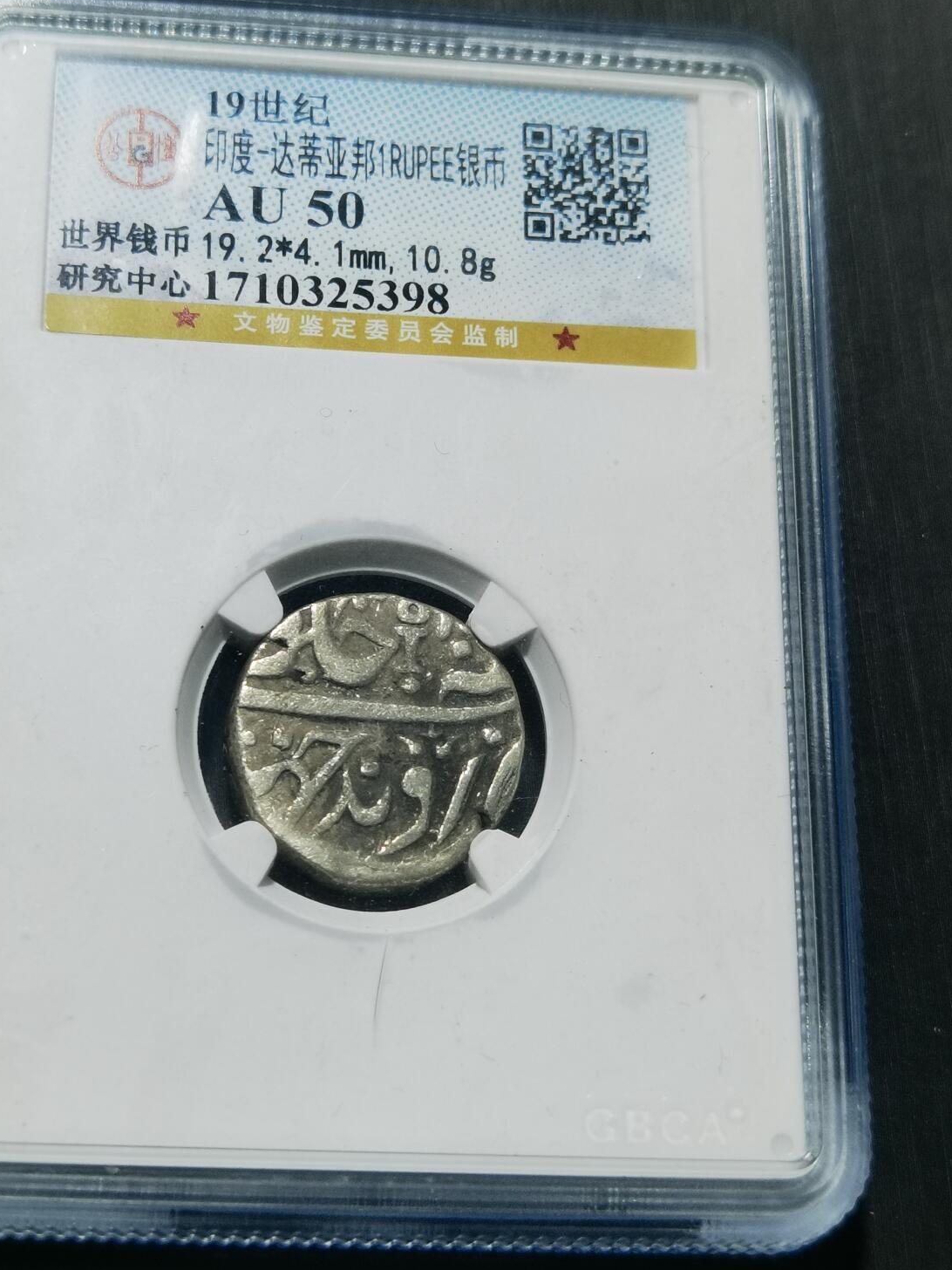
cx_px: 402
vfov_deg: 28.6
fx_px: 2493
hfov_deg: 21.6
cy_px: 620
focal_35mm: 68
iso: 80
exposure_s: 1/100
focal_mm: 6.67
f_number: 1.9
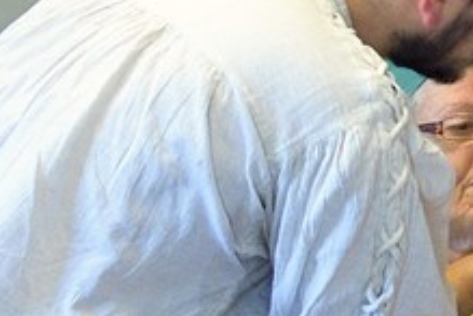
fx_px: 2299
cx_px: 1609
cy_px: 24
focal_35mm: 175
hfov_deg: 8.7
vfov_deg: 7.8
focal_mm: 24
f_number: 11
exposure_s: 1/30
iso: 1600
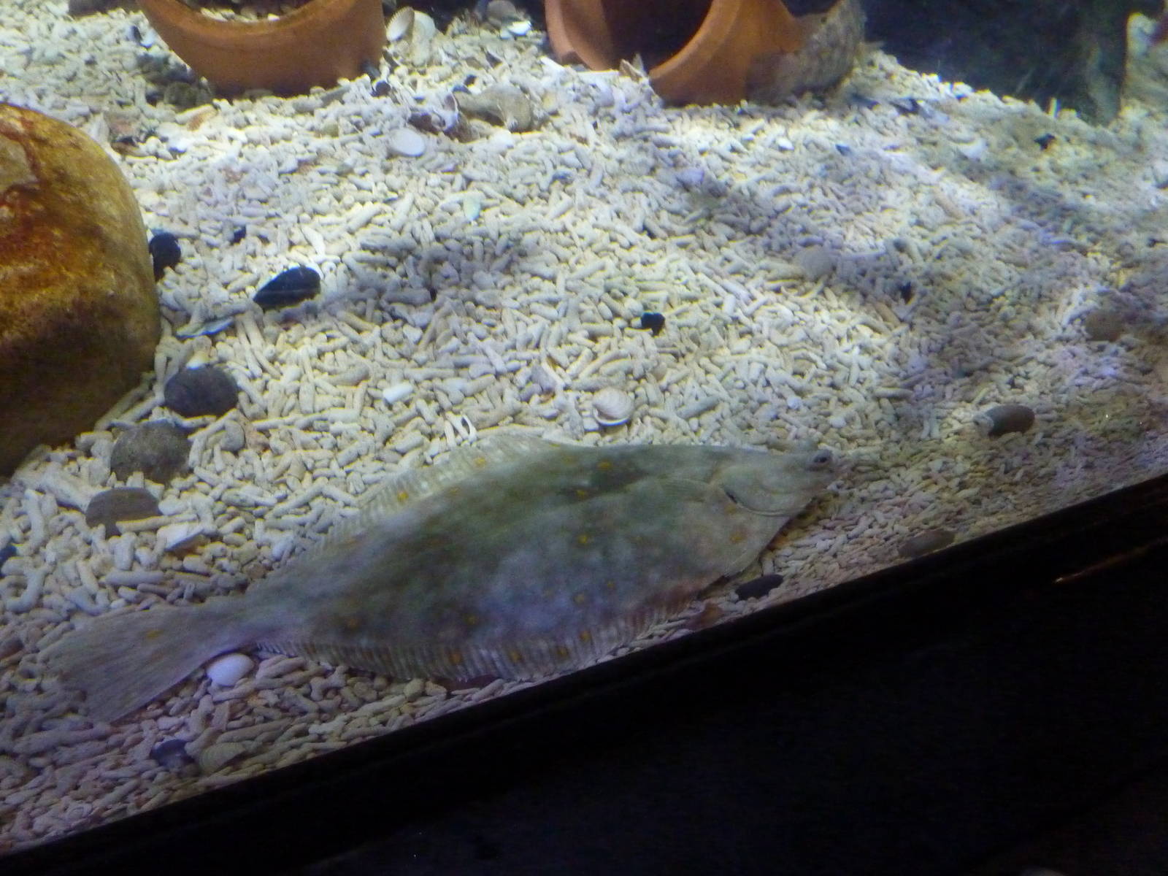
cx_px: 584
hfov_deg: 69.4
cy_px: 438
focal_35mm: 25
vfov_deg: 54.9
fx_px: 844
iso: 800
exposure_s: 1/13
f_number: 3.3
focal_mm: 4.1
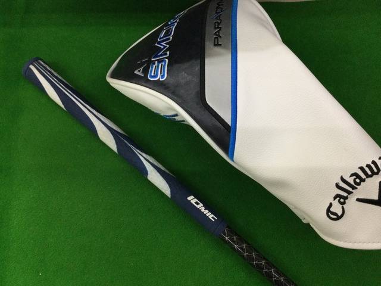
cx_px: 190
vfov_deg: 45.4
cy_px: 143
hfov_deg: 58.4
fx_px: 341
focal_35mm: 31
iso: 32
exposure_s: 1/30
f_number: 2.4
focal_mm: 3.3
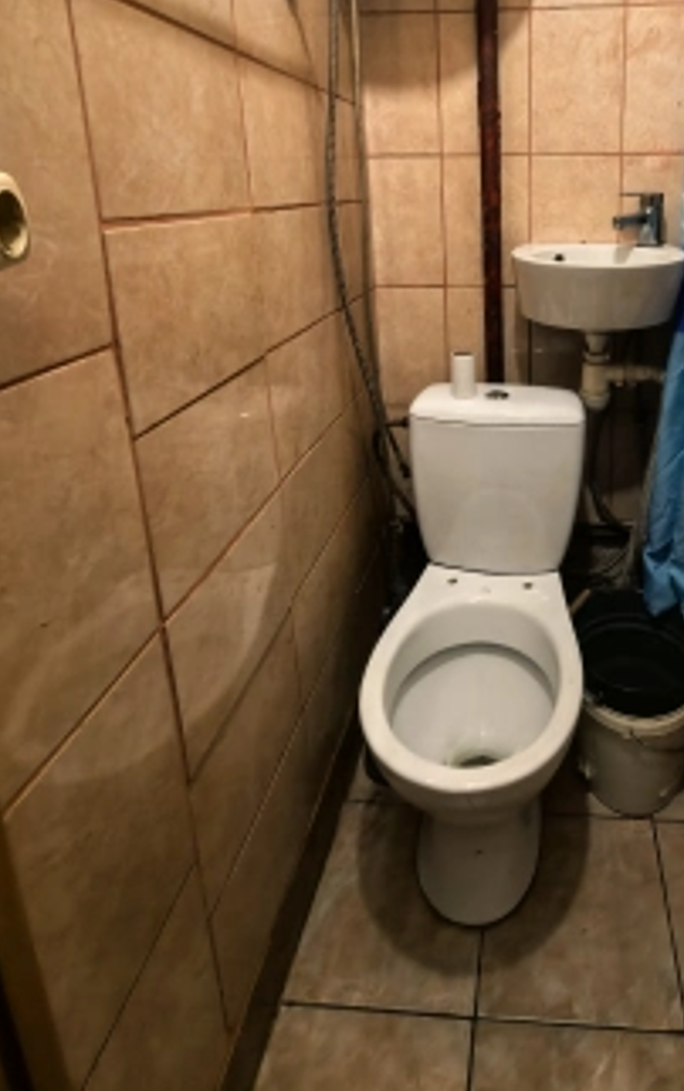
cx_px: 506
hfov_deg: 57.0
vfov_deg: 80.8
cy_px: 325
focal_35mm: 20
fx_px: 595
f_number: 2.2
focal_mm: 1.95
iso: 400
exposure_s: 1/33.3
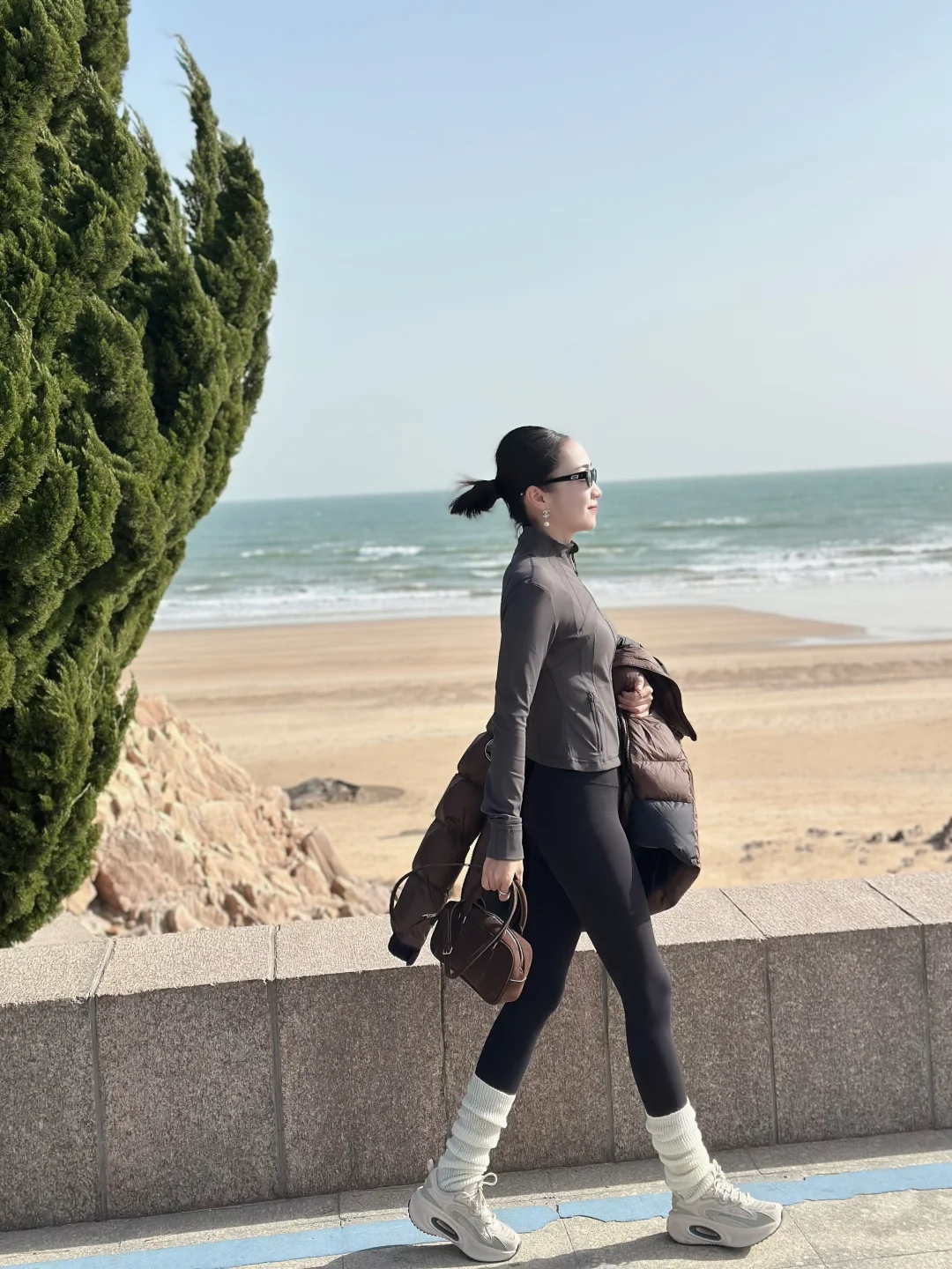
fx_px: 1760
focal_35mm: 48
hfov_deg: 30.3
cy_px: 634
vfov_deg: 39.7
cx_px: 476
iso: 100
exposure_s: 1/6623
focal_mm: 6.86
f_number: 1.78
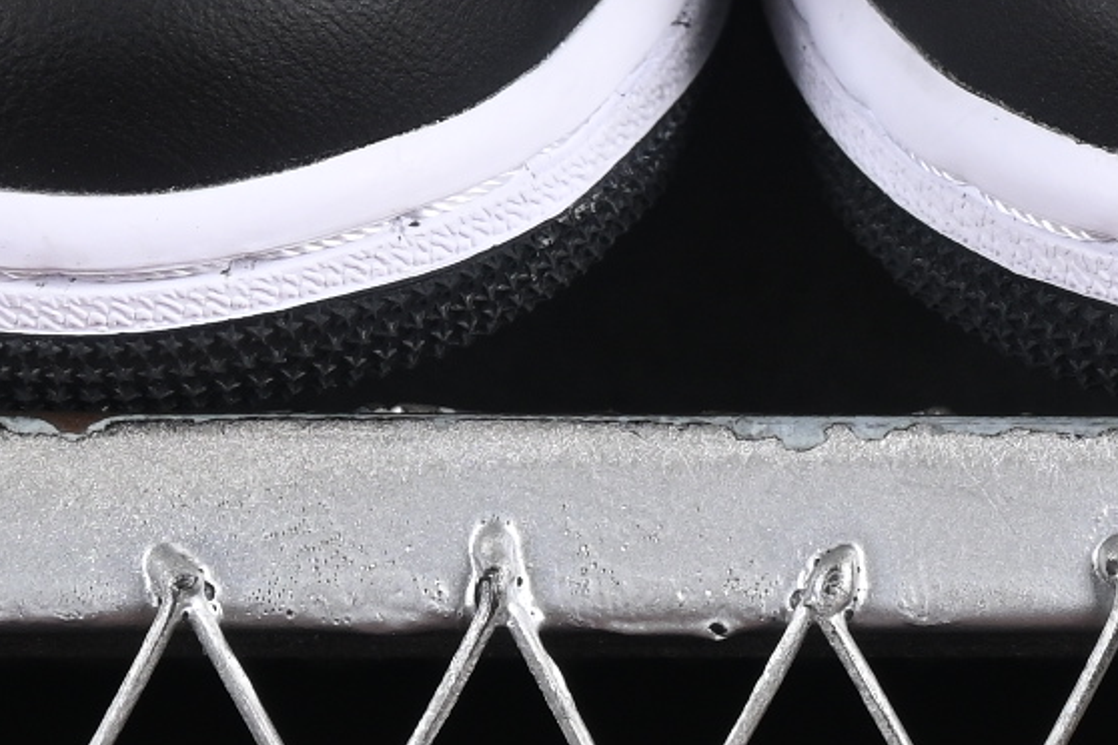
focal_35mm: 374
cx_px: 731
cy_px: -725
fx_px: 11614
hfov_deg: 5.5
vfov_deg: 3.6
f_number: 6.3
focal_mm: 50
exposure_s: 1/80
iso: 160
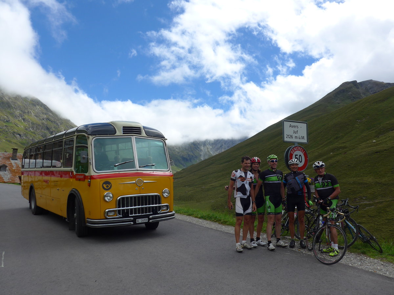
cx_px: 197
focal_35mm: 29
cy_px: 148
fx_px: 330
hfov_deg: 61.7
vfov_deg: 48.2
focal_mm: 6
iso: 80
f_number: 2.8
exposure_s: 1/2000
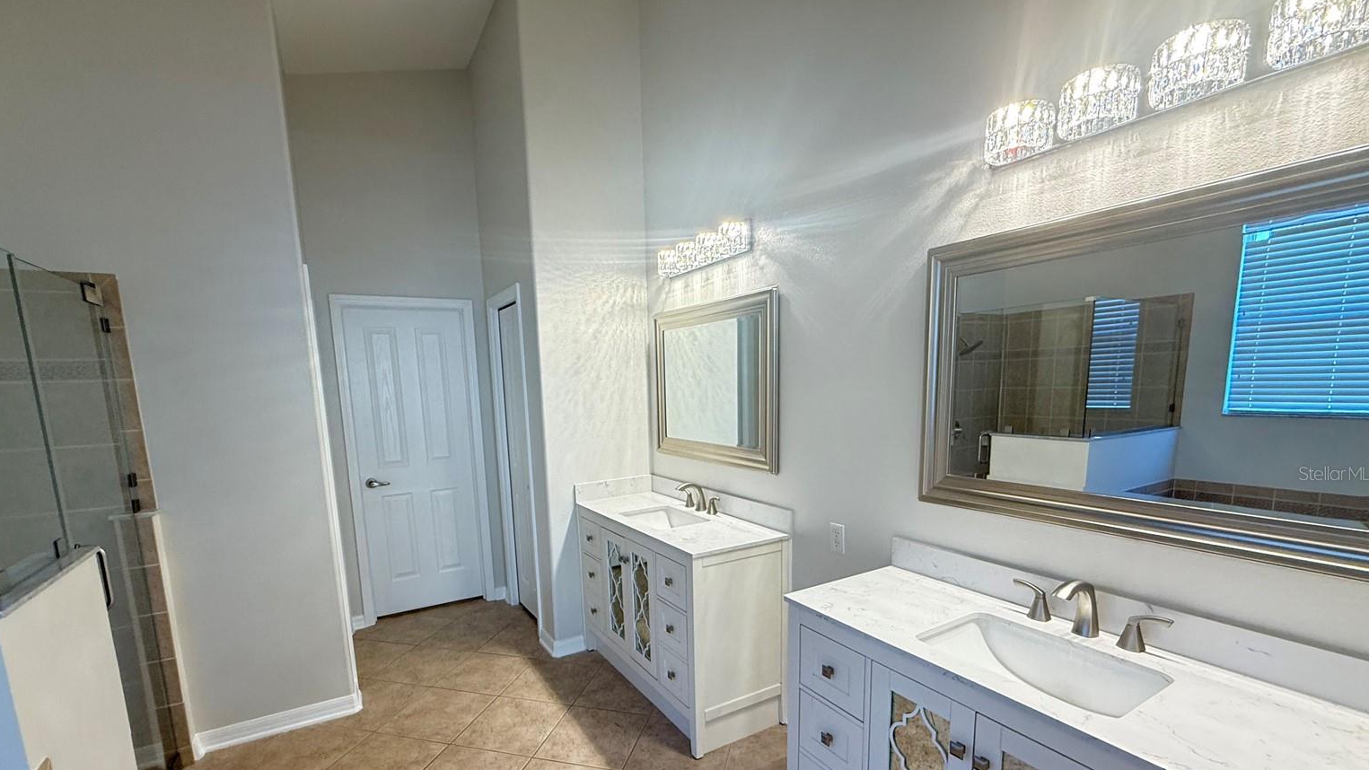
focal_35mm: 16
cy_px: 473
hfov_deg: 99.3
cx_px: 665
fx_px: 581
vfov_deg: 66.3
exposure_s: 1/60
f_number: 2.2
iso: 160
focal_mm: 2.22
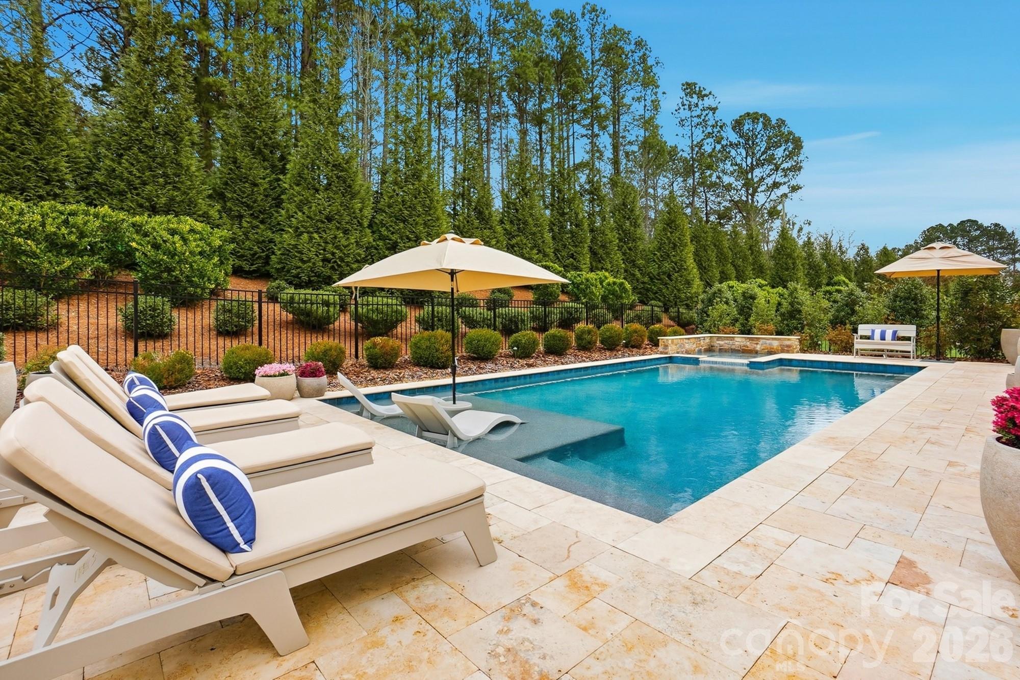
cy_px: 340
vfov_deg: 77.3
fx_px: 425
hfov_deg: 100.4
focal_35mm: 15
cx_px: 510
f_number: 8
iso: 100
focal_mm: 10
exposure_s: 1/1000
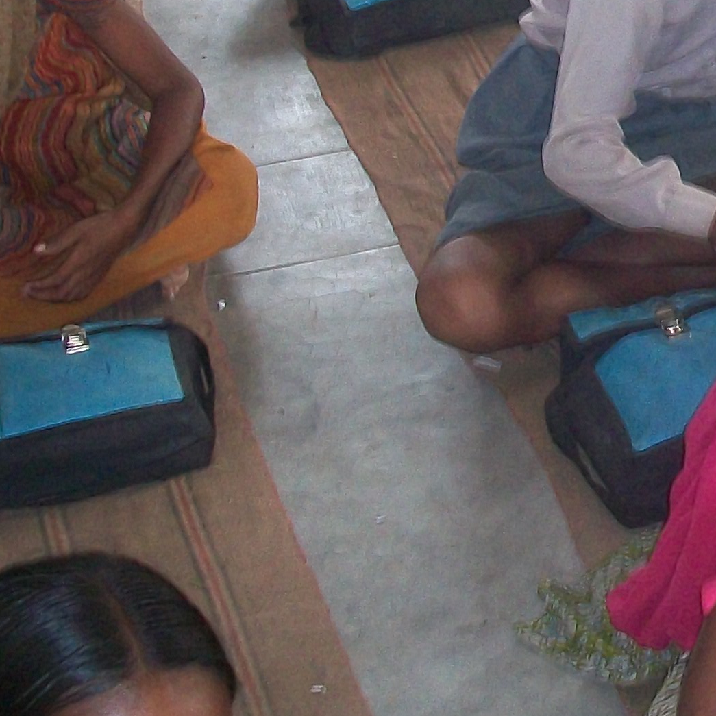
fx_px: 2200
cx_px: 848
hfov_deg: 17.6
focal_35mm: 94
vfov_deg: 17.8
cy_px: -76
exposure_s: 1/30
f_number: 2.9
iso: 160
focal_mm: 5.7
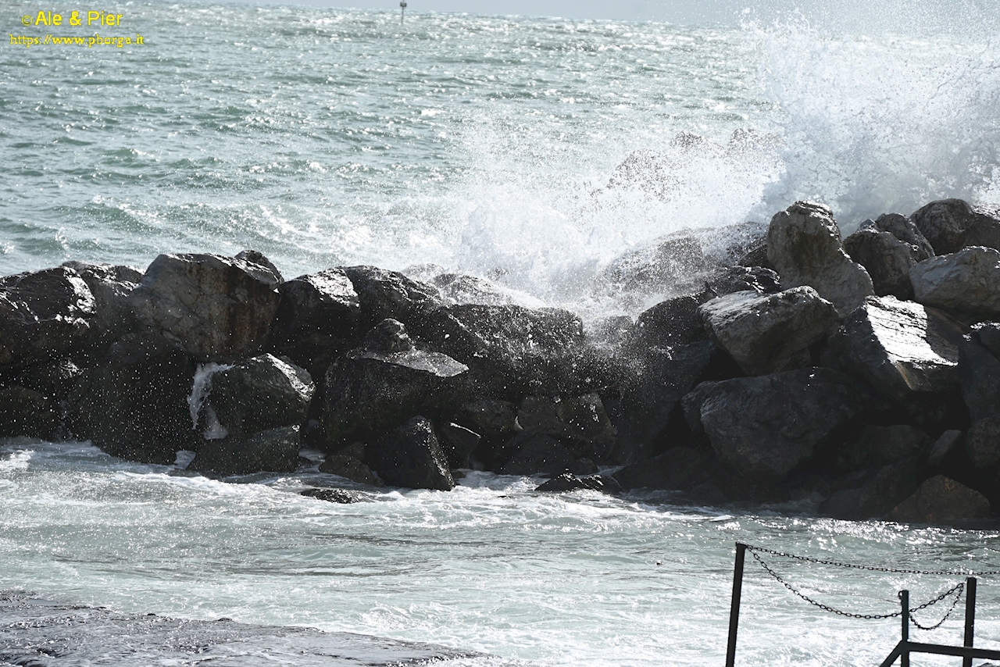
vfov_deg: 9.5
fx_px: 4028
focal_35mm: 145
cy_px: 334
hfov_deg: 14.2
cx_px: 500
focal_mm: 145
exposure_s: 1/640
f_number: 6.3
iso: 100
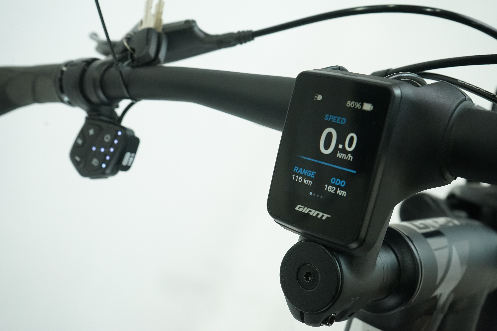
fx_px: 525
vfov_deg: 35.1
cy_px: 166
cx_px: 248
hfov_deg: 50.7
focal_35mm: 38
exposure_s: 1/200
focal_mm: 38
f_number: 7.1
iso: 3200
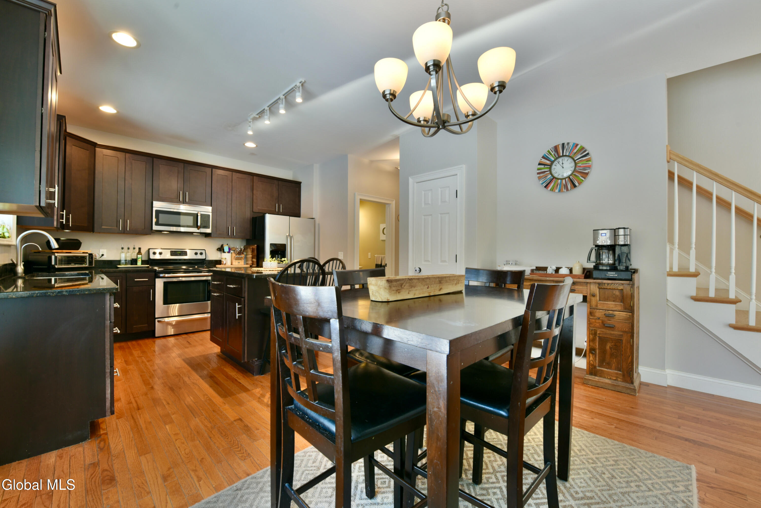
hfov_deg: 104.2
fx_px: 296
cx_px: 380
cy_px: 254
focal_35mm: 14
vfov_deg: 81.2
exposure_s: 1/13
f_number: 10
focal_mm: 14
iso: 800
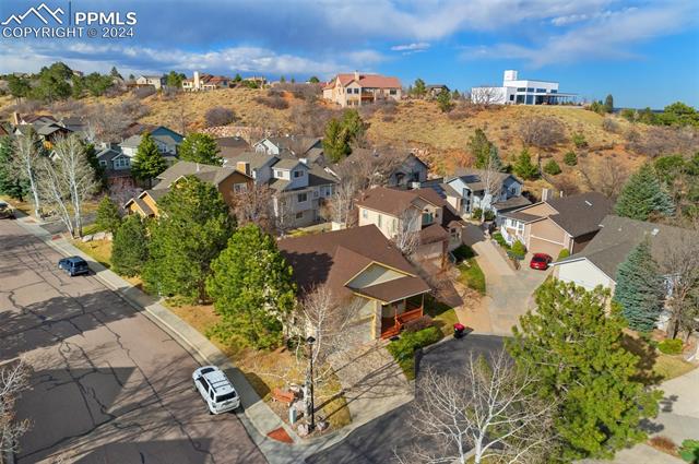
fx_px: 427
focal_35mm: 22
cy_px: 232
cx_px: 350
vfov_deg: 57.1
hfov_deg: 78.7
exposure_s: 1/1600
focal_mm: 8.38
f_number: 2.8
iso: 100
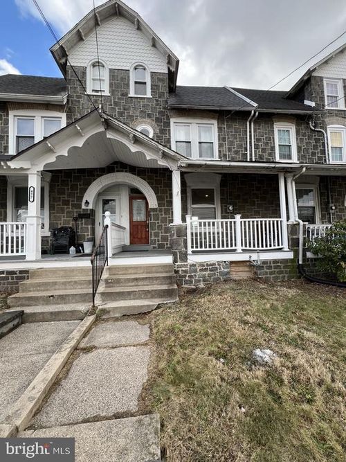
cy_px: 231
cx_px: 173
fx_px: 173
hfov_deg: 89.9
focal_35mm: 13
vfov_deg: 106.2
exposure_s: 1/207
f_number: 1.8
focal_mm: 1.57
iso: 32
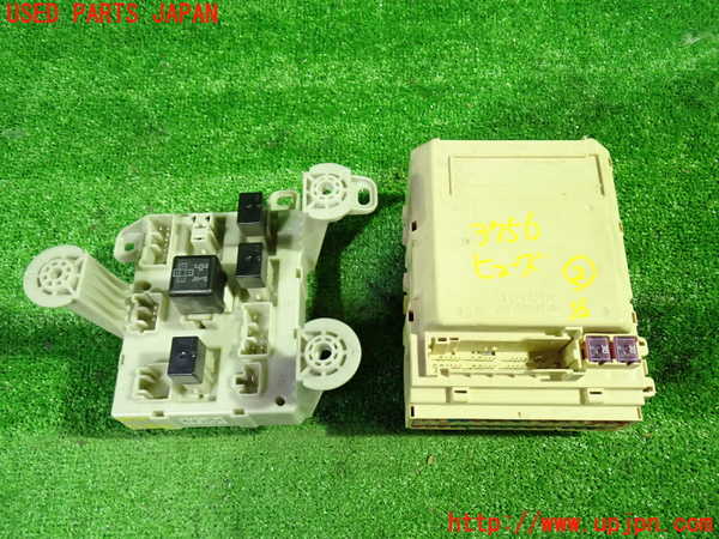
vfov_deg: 46.8
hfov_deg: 60.0
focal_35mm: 30
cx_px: 360
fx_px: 623
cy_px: 270
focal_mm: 5.4
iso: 800
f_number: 2.3
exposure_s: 1/30
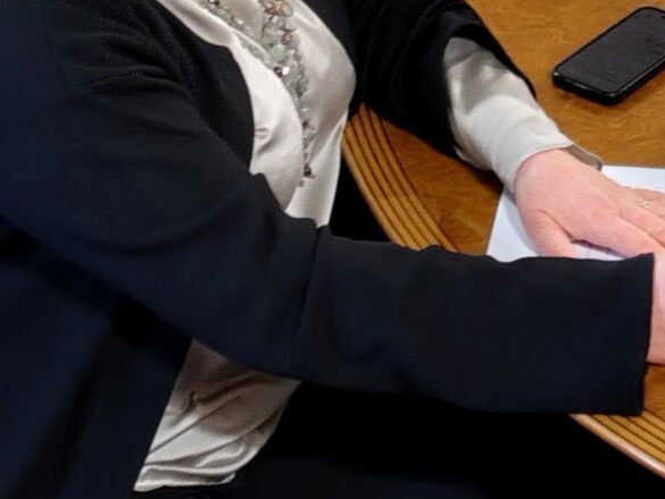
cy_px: -555
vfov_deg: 11.9
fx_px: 2094
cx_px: 735
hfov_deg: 17.4
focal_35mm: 109
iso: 1527
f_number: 1.7
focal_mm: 4.71
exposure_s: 1/50.1
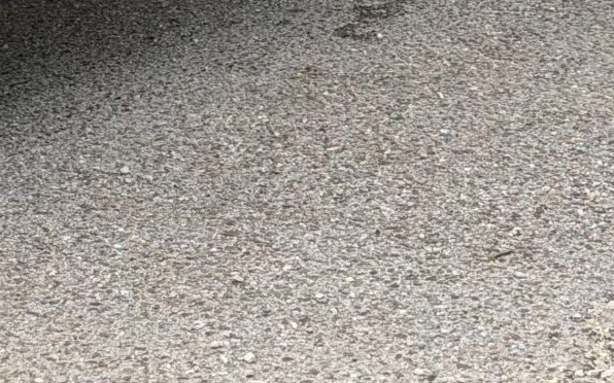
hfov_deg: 12.4
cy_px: -344
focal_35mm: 164
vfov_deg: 7.7
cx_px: -152
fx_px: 2743
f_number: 1.78
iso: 100
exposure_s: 1/641
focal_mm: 6.76
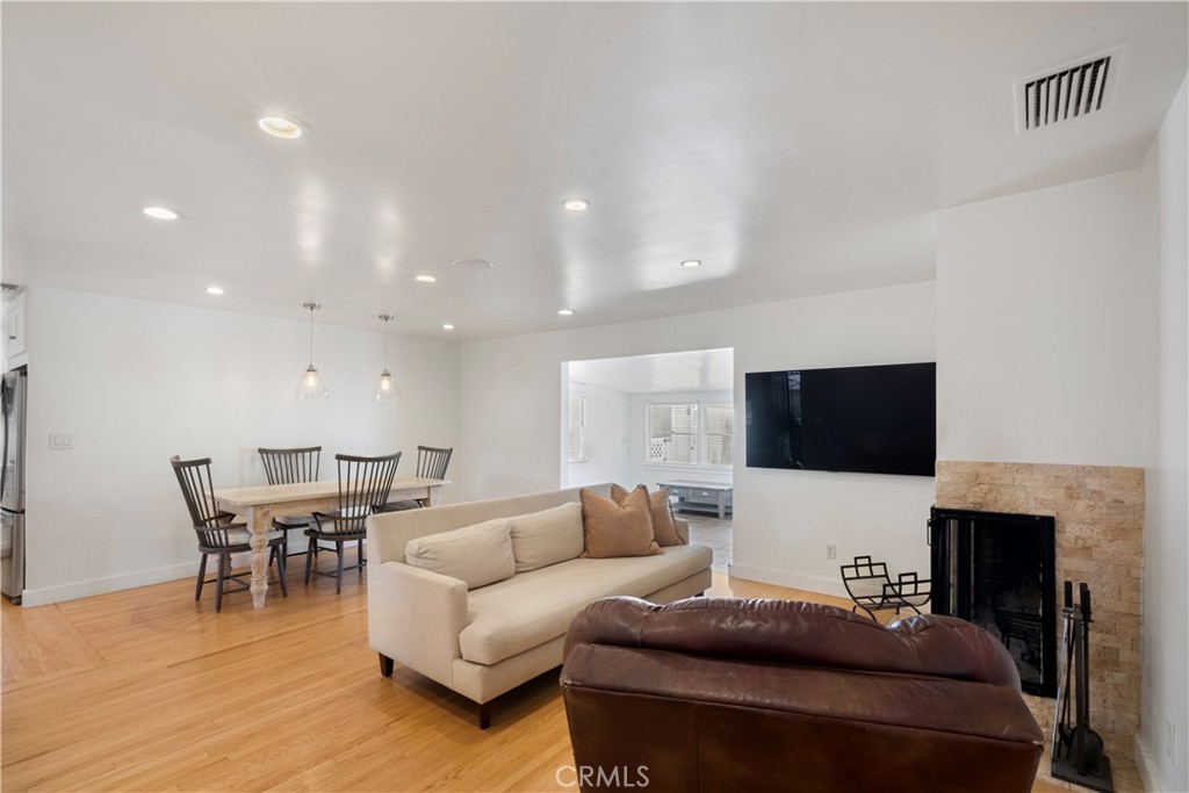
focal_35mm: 16
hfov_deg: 96.7
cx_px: 594
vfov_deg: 73.8
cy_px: 396
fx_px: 528
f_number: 22
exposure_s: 10
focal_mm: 16
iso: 100
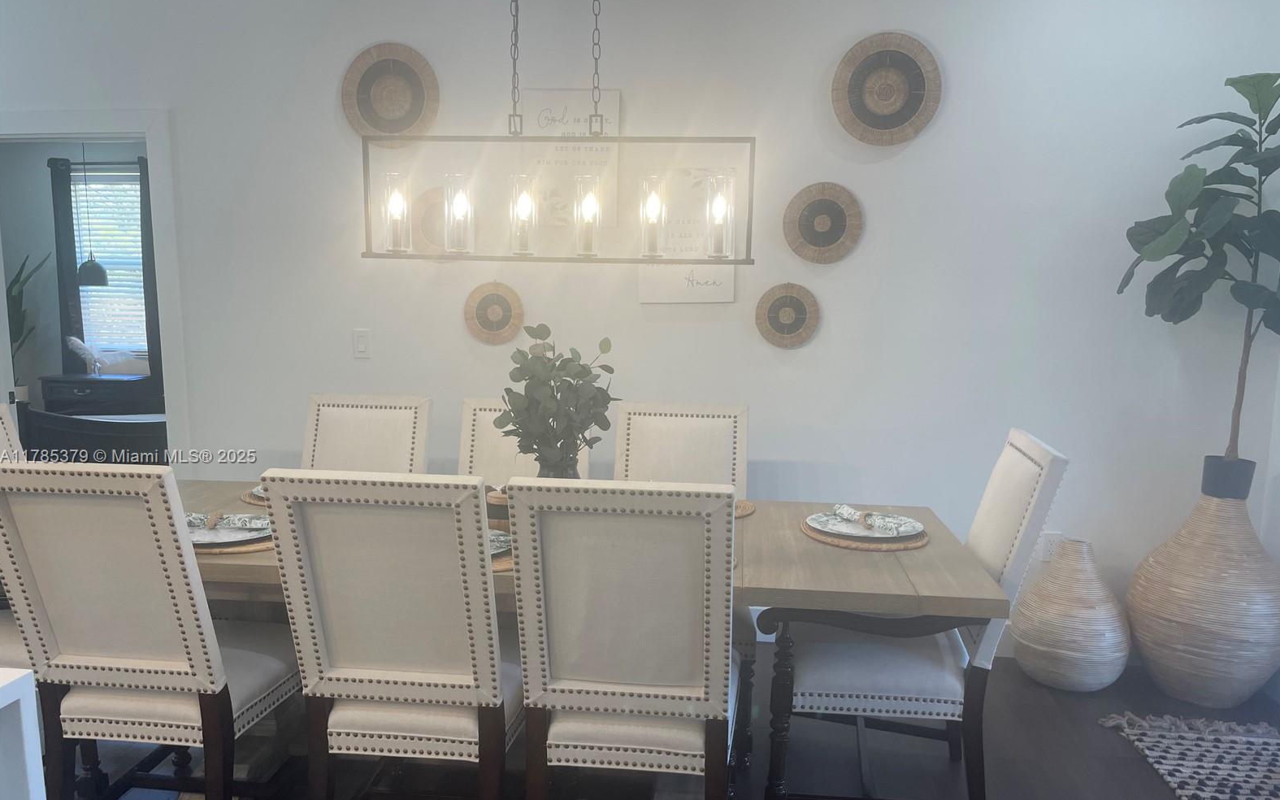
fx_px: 977
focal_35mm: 28
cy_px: 458
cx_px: 646
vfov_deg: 44.4
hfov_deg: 66.5
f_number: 1.6
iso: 64
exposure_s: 1/120
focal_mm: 4.2
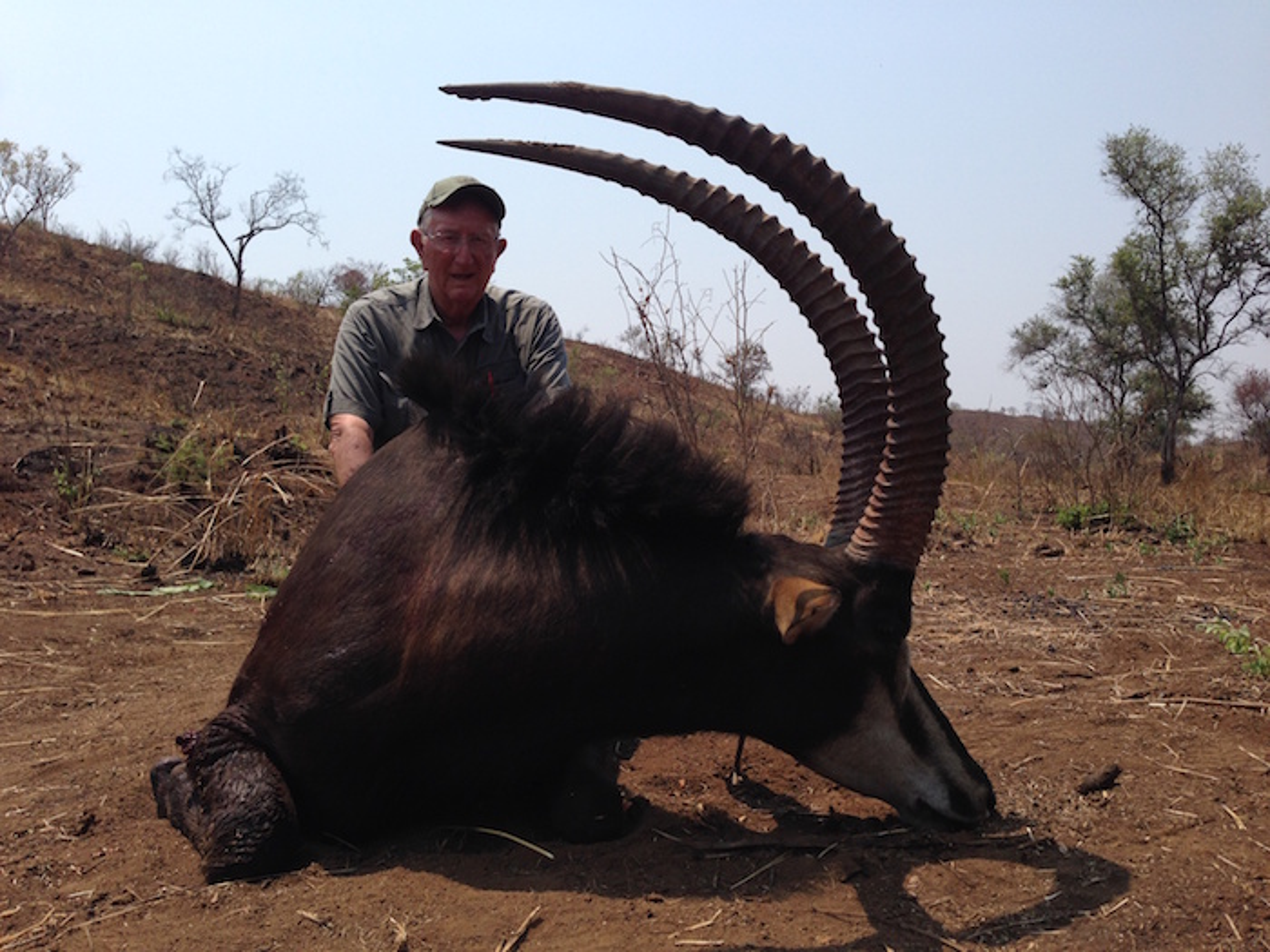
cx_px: 635
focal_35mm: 33
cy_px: 476
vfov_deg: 42.9
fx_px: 1211
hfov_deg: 55.4
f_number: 2.4
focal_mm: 4.12
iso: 50
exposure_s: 1/1938
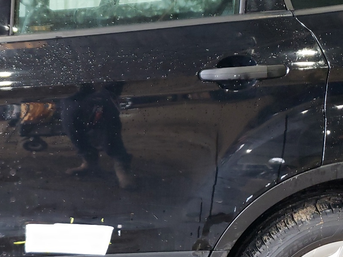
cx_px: 78
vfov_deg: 28.0
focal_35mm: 52
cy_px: 113
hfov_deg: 35.8
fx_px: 515
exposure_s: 1/40
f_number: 1.5
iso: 246
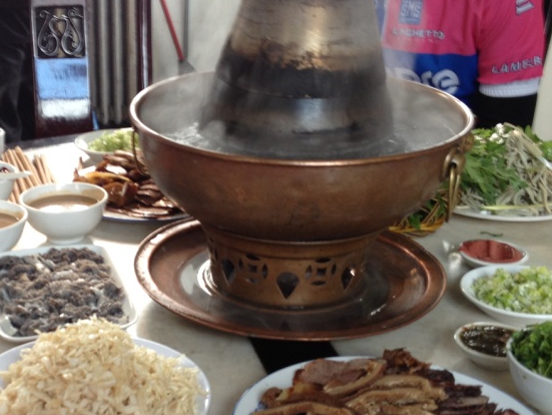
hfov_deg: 29.3
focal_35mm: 65
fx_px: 1037
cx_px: 134
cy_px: 293
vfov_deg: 22.5
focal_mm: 4.28
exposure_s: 1/20
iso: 64
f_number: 2.4
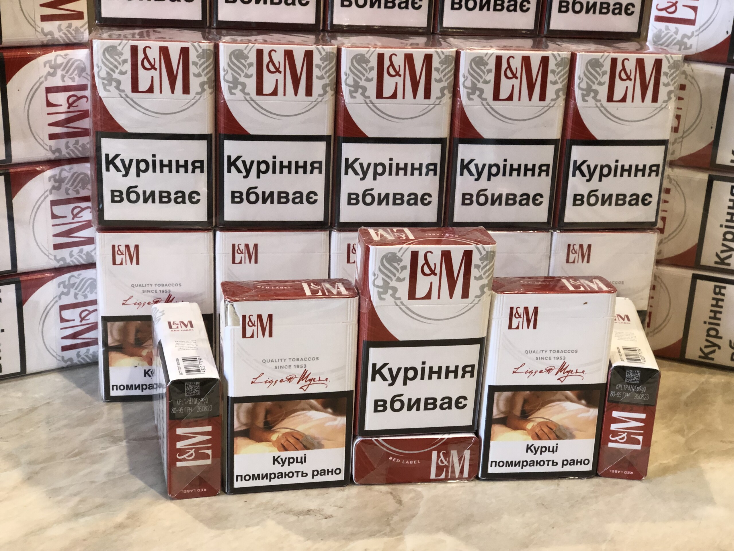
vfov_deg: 28.0
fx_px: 1103
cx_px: 367
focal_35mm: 52
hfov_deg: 36.8
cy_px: 276
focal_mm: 6
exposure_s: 1/30
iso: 125
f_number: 2.4
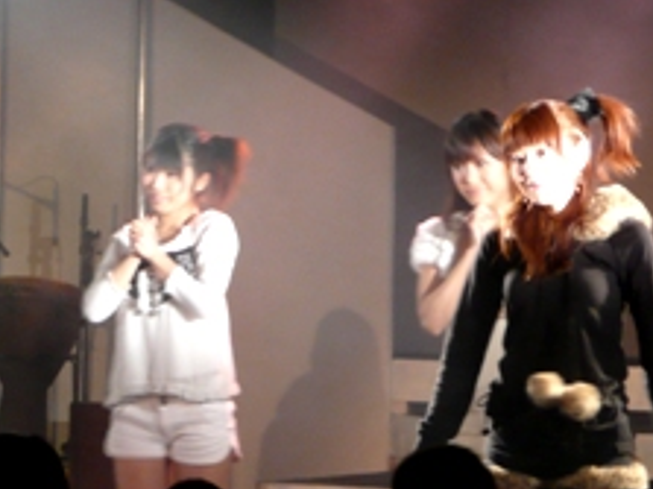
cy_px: 212
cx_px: 114
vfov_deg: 6.9
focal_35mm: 216
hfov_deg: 9.1
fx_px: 4072
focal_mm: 18.4
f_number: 4.7
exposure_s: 1/13
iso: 200
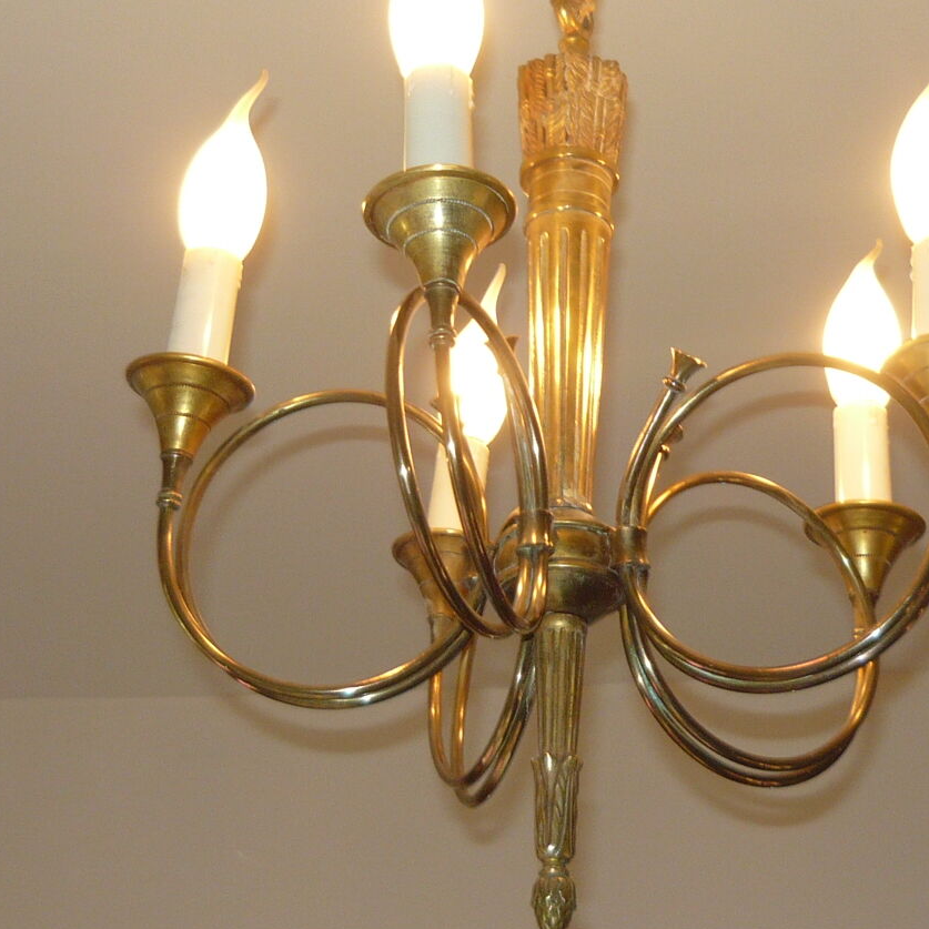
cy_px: 346
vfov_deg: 22.7
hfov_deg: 22.7
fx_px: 2308
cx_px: 522
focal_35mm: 76
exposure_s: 1/80
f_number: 2.8
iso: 100
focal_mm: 5.5
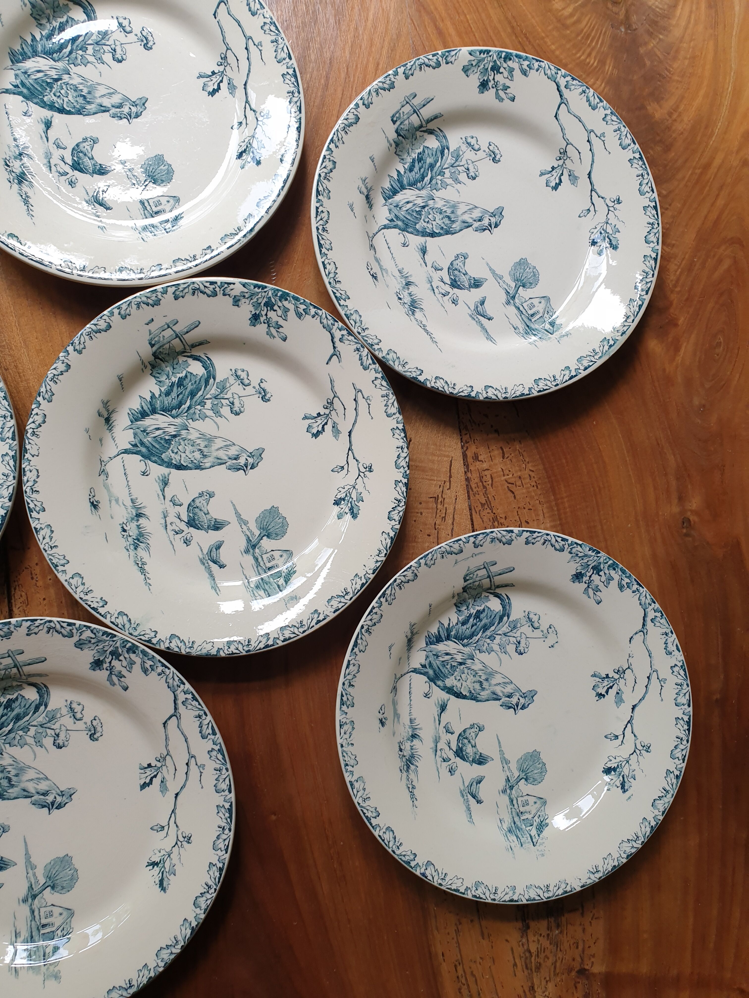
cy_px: 499
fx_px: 750
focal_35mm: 26
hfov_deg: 53.1
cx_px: 374
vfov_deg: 67.3
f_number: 2.4
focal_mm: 4.3
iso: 80
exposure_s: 1/50
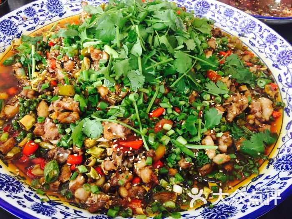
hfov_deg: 61.7
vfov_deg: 48.2
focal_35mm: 29
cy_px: 110
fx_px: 245
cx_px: 146
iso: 64
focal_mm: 4.15
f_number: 2.2
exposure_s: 1/33
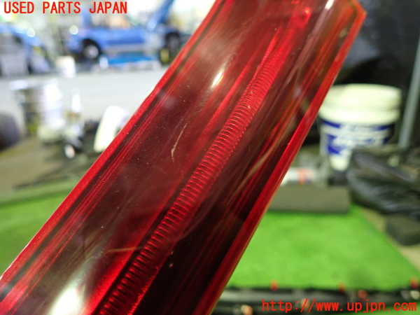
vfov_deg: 54.9
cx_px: 210
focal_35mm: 25
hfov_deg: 69.4
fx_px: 303
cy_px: 158
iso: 640
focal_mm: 4.5
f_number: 2
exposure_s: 1/30
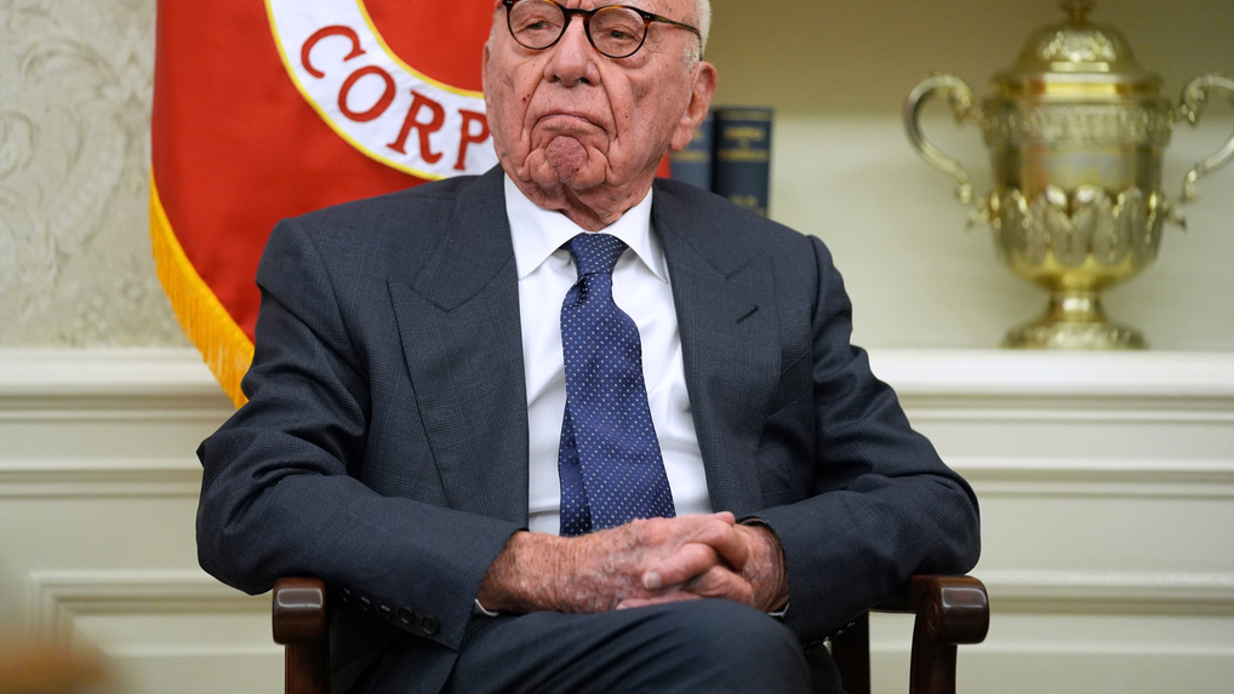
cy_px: 291
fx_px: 5171
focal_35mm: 158
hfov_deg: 13.6
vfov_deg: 7.7
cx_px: 616
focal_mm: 150
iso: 2000
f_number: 2.8
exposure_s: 1/500
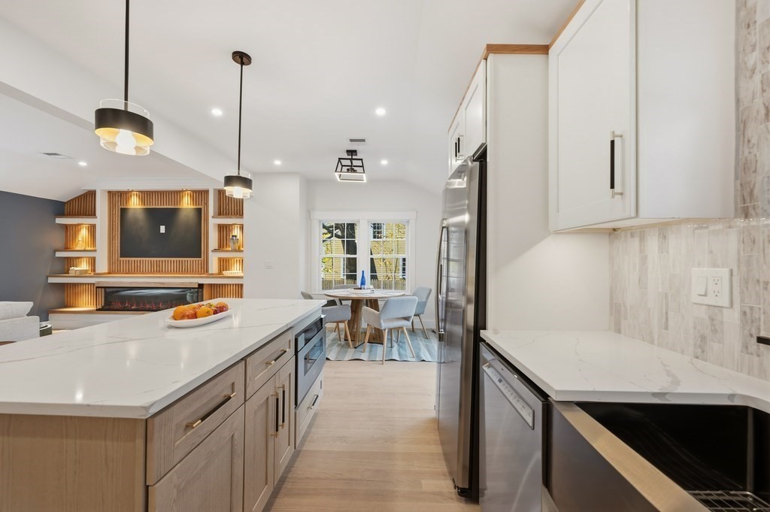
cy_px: 256
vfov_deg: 81.1
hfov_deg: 104.3
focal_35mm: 14
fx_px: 299
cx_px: 385
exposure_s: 1/6
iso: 100
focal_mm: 14
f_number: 8
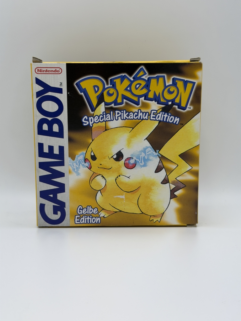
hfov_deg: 30.3
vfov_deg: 39.7
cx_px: 120
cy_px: 160
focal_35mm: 48
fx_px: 446
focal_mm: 6.76
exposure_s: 1/277
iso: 64
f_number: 1.78
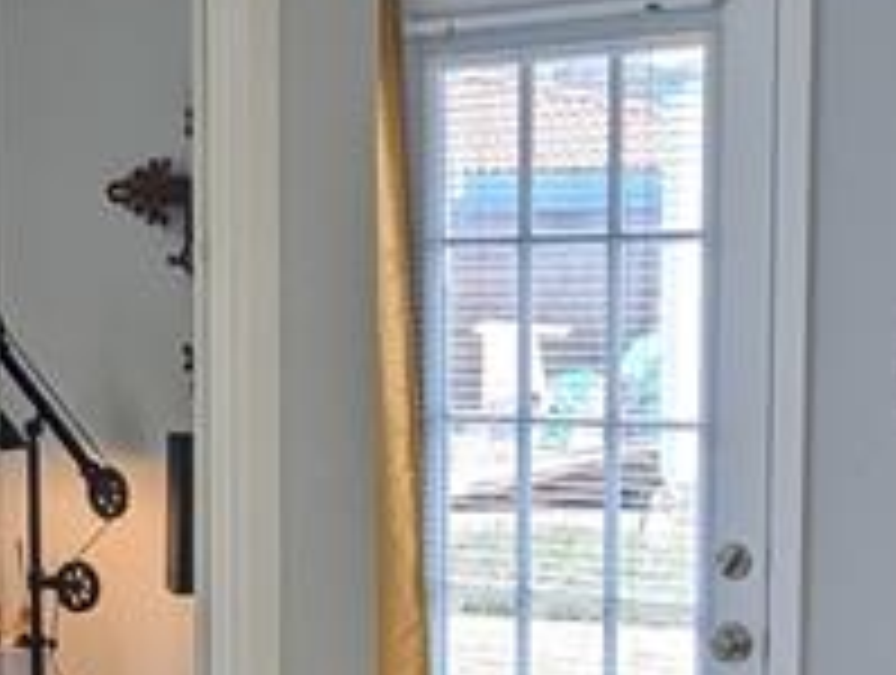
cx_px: 234
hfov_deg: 23.6
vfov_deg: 17.9
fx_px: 2126
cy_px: 513
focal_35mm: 82
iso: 75
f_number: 2.2
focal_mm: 2.35
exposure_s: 1/120
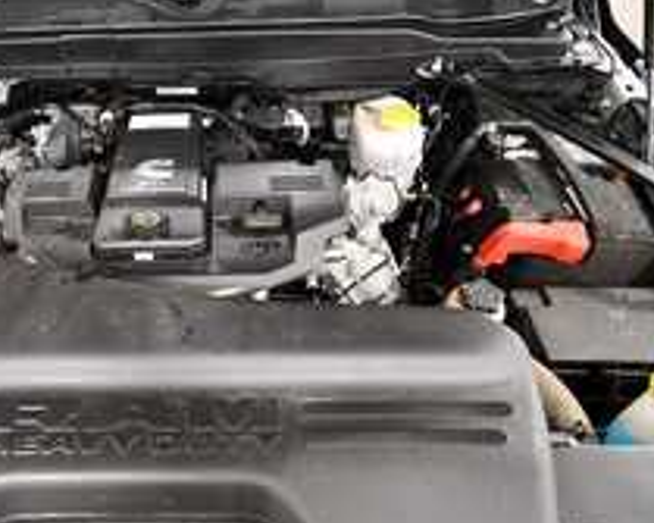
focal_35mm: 27
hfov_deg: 62.2
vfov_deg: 52.9
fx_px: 522
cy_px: 302
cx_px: 207
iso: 3200
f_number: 4.5
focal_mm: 10
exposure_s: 1/125
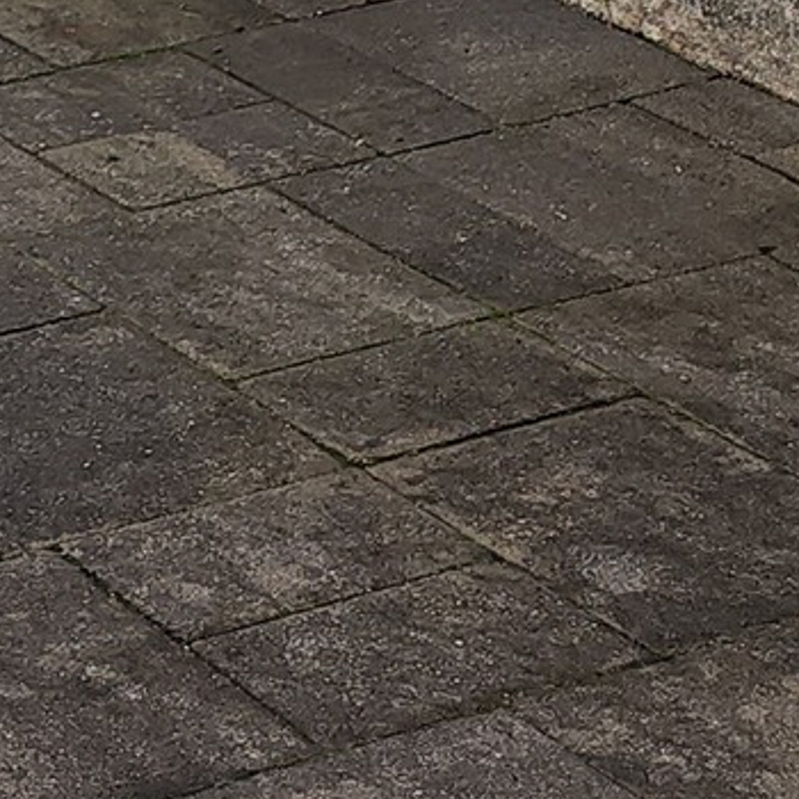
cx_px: -1036
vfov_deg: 11.7
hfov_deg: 11.2
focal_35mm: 134
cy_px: -788
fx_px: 3499
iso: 12
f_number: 1.8
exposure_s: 1/169
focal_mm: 6.4
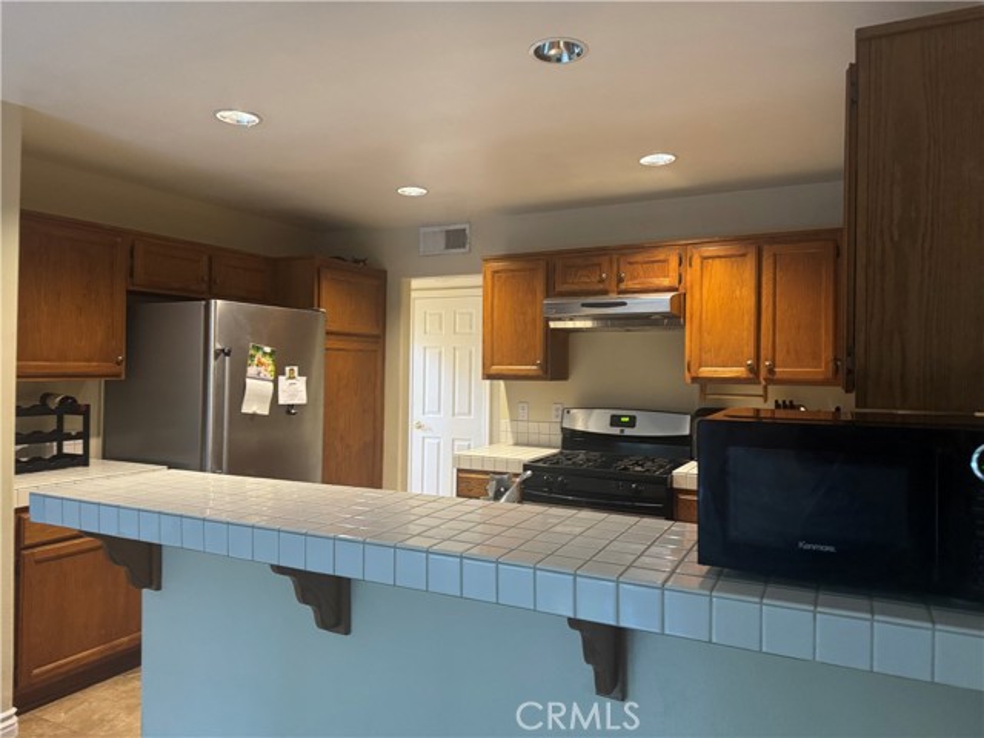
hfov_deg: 71.6
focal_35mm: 24
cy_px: 369
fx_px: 682
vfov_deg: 56.8
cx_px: 492
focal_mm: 6.76
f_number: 1.78
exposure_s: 1/60
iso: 500
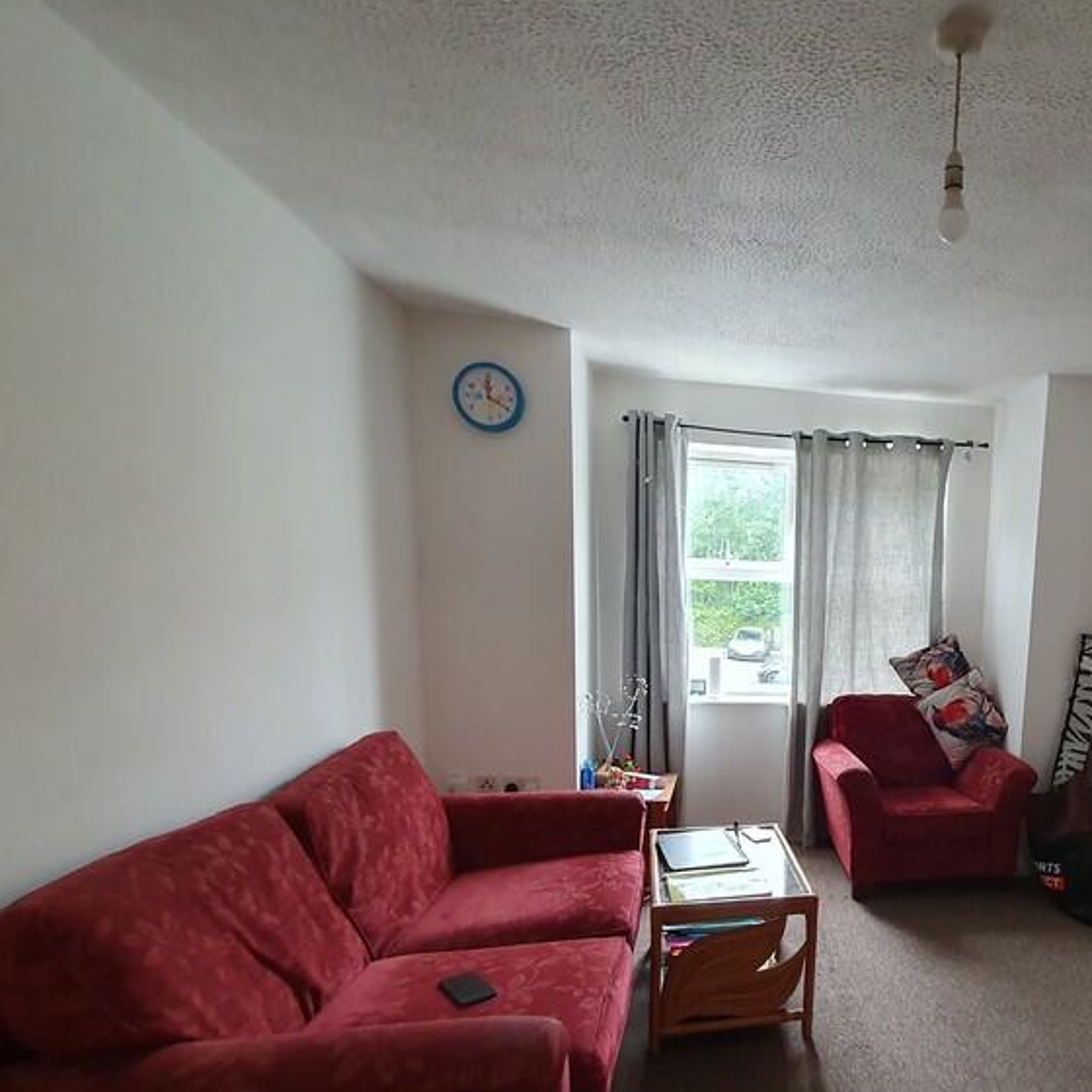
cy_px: 706
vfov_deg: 70.5
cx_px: 858
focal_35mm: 21
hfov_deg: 66.2
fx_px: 749
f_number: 2.2
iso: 200
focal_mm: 1.8
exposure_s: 1/50
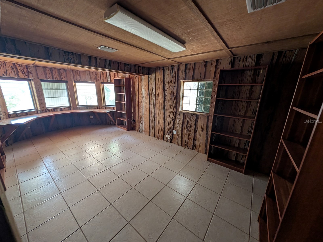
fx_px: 112
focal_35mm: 12
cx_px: 162
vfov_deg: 94.5
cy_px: 121
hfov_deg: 110.5
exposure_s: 1/26.5
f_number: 1.95
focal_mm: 2.23
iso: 66
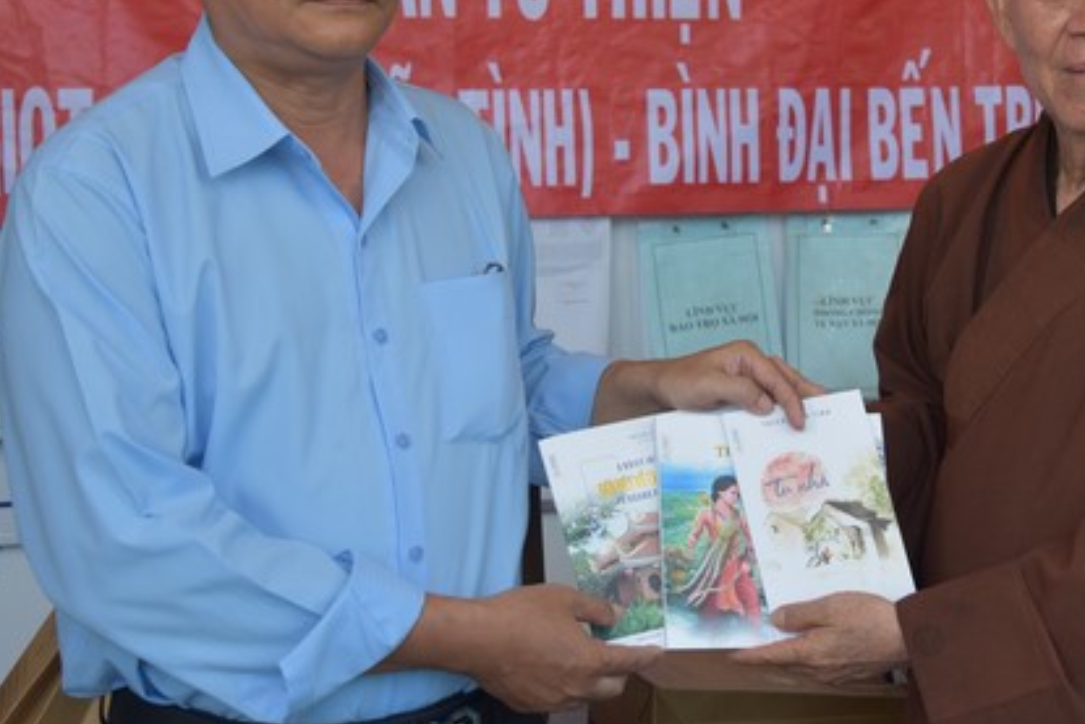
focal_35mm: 72
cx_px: 753
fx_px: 2171
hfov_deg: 27.8
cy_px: 217
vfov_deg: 18.9
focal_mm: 46
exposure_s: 1/125
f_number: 5.6
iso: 400
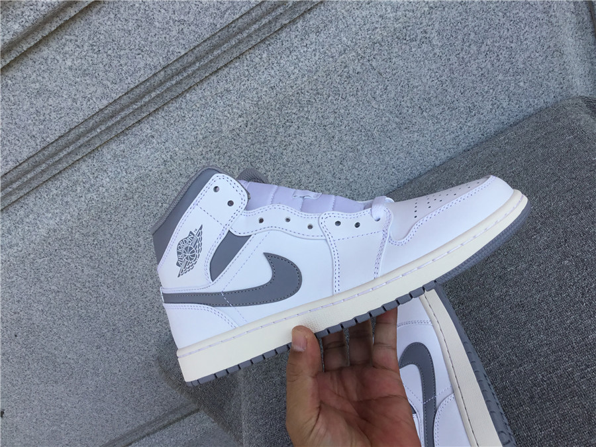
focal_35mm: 31
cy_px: 224
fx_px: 534
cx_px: 298
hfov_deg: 58.4
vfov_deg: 45.4
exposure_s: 1/637
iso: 25
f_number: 2.4
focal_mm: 3.3
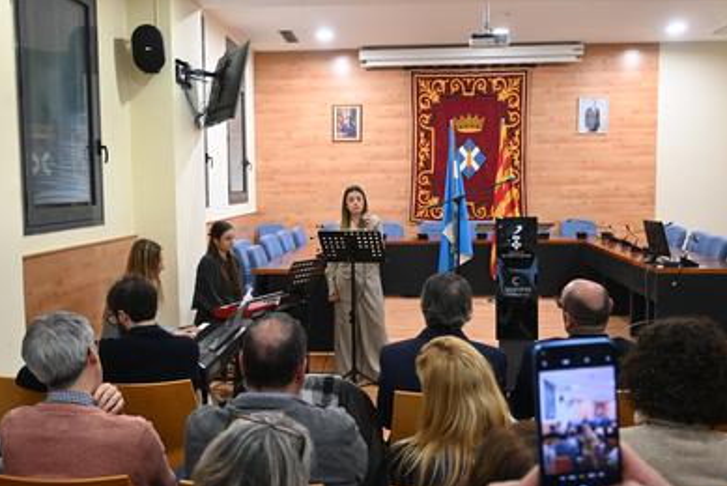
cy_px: 246
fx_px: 748
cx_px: 355
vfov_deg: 36.0
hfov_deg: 51.8
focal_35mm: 37
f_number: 4.2
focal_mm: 24
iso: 3200
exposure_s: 1/125
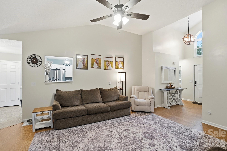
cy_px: 76
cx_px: 114
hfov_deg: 100.4
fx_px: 94
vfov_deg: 77.2
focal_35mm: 15
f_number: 4
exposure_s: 1/125
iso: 100
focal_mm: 10
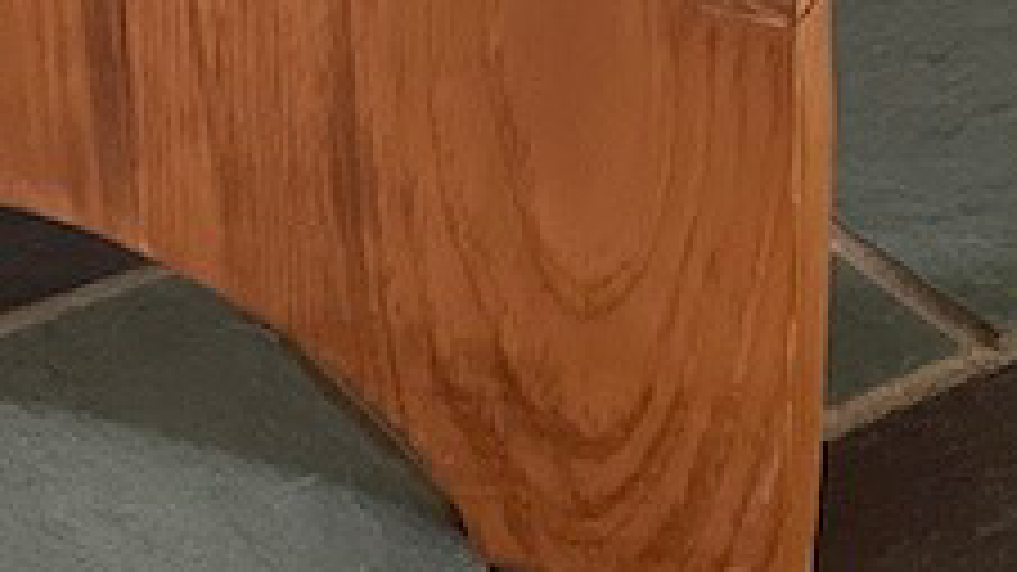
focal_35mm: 117
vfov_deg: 10.2
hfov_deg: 18.3
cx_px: 351
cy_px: -65
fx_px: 3154
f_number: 1.6
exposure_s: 1/60
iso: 500
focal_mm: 4.2
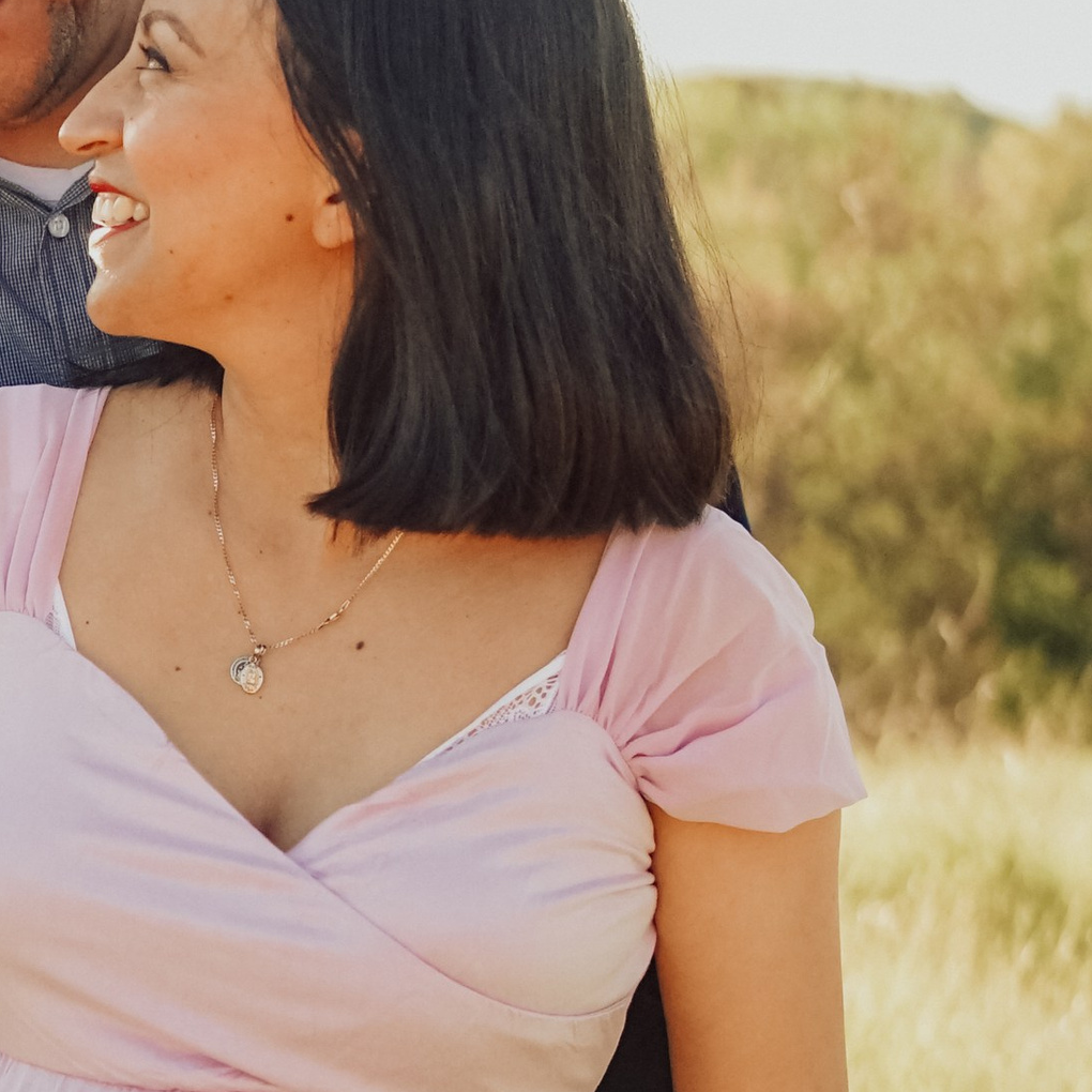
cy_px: 519
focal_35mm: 112
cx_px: -109
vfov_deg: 15.6
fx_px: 3997
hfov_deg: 15.2
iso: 1600
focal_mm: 35
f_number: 2.2
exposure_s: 1/8000
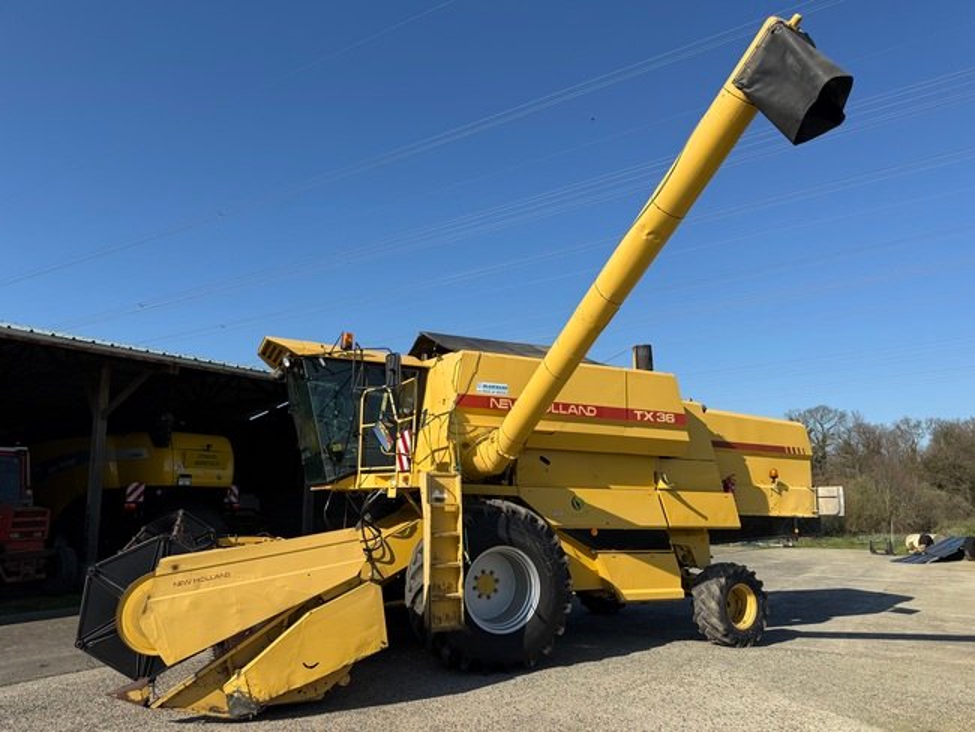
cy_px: 366
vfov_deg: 56.8
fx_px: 676
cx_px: 488
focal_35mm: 24
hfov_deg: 71.6
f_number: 1.78
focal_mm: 6.76
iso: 80
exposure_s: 1/4975
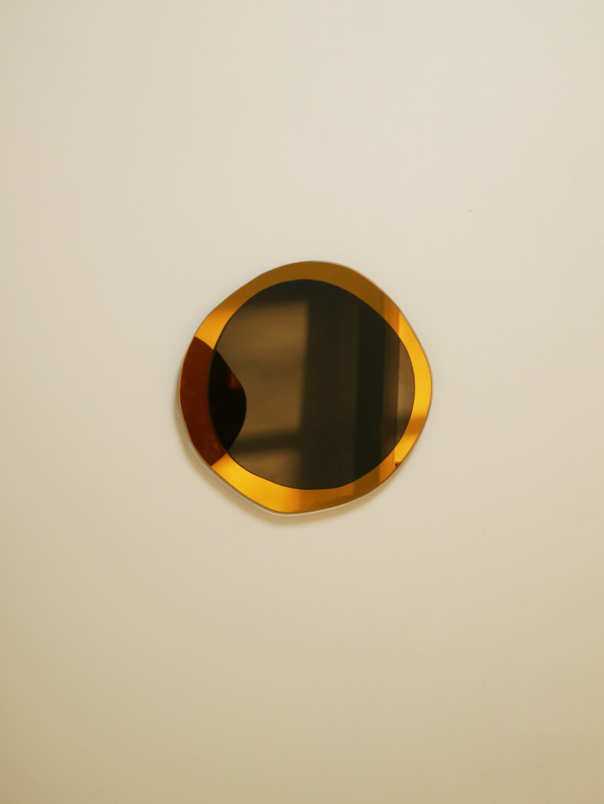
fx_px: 790
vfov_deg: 53.9
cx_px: 302
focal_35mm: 34
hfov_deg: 41.8
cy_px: 402
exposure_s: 1/60
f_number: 6.3
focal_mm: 17
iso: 1000
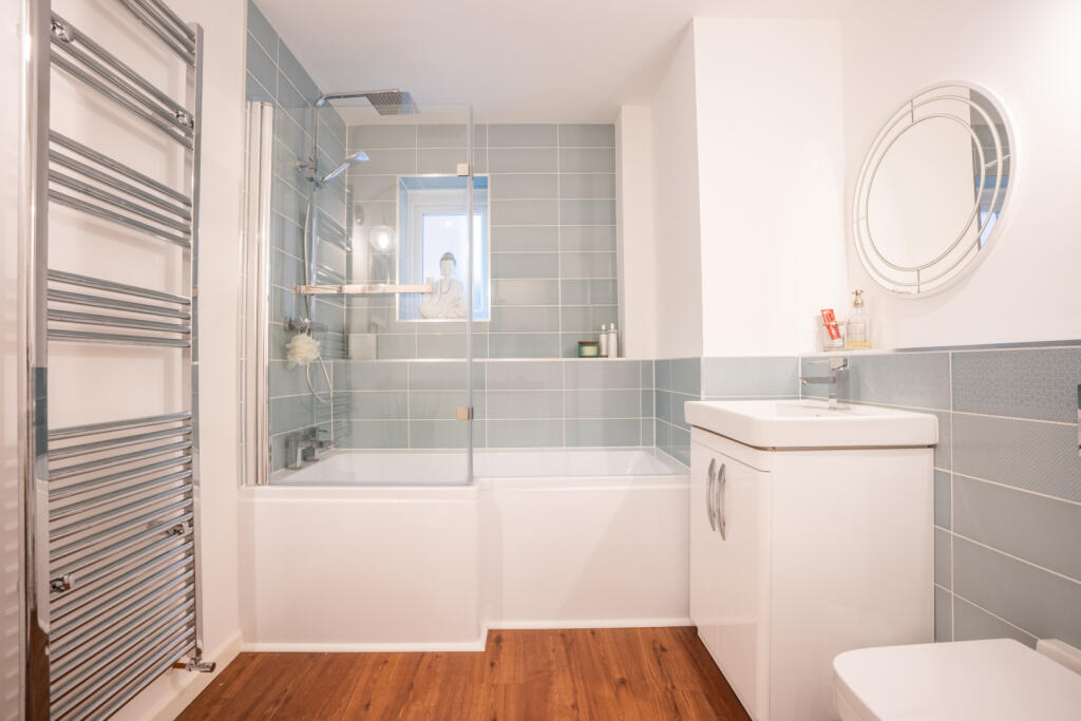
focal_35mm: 16
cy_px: 360
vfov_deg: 73.8
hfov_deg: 96.7
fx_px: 480
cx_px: 540
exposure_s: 2
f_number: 11
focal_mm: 16
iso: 200
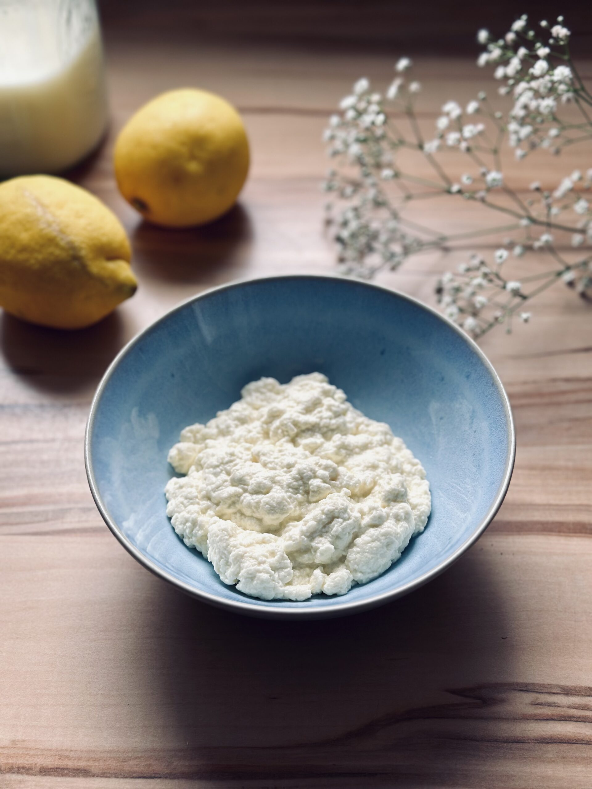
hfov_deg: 30.3
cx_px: 296
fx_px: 1095
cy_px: 394
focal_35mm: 48
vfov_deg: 39.7
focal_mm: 6.86
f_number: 1.78
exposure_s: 1/138
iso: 64
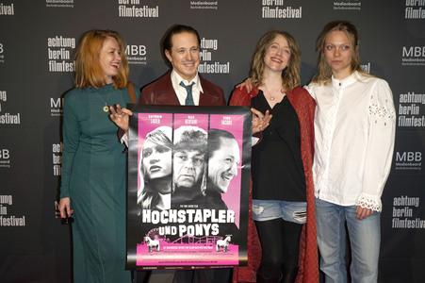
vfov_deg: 31.8
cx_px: 212
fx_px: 495
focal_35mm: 42
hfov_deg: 46.4
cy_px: 142
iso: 320
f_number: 5.6
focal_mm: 42
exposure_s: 1/200
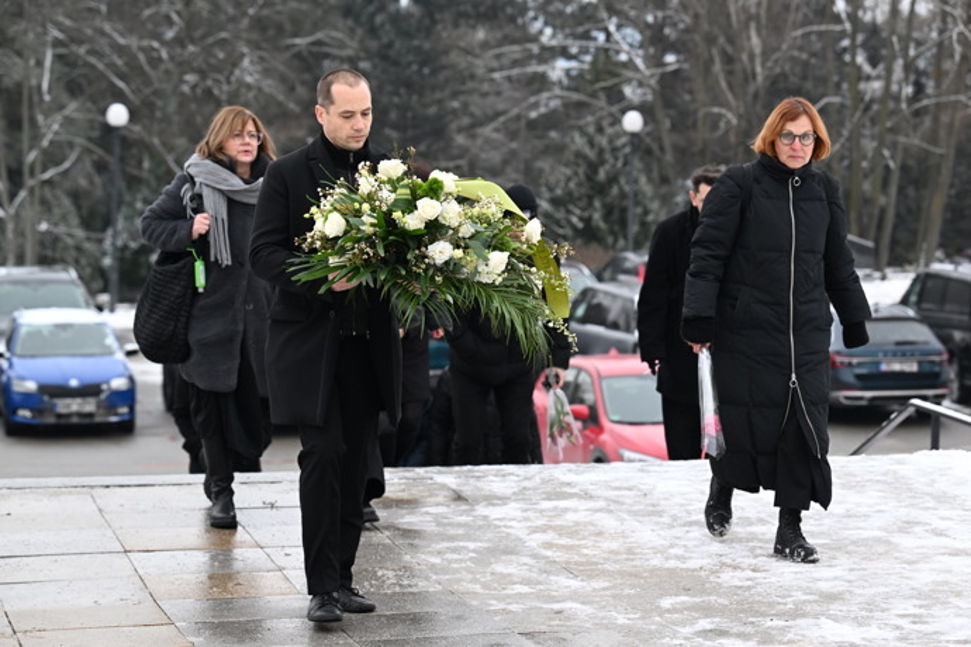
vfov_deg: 12.5
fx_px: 2967
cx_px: 486
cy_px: 324
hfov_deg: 18.6
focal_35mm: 110
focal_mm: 110
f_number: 5
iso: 1600
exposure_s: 1/250
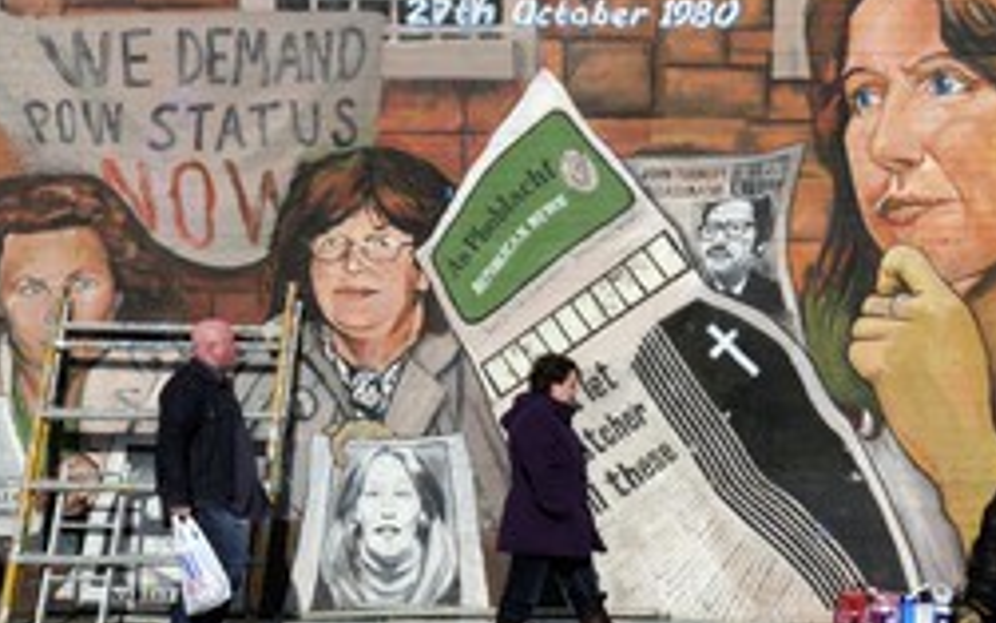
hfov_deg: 24.9
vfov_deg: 15.9
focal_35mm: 82
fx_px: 2226
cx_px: 778
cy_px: 349
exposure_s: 1/320
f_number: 16
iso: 400
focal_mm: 48
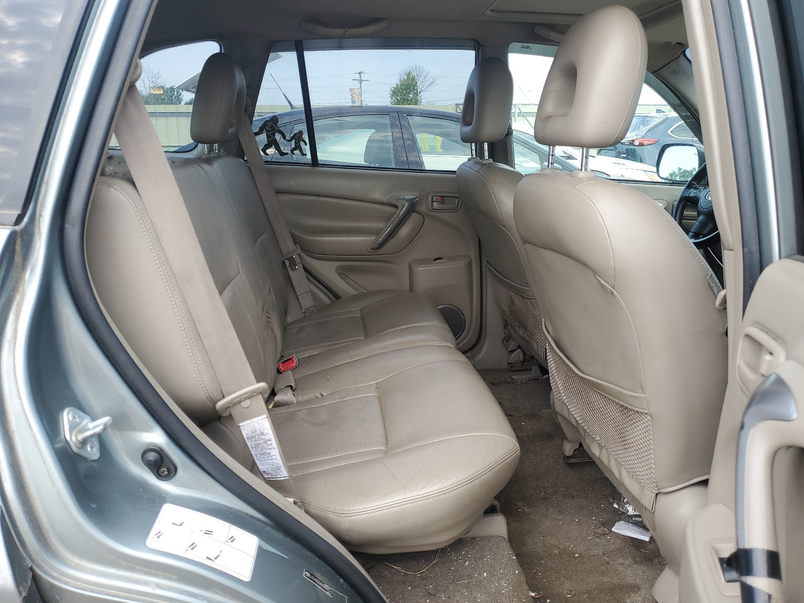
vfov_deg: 53.1
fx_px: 604
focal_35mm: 26
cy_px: 302
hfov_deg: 67.3
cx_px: 402
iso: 50
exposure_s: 1/357
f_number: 1.5
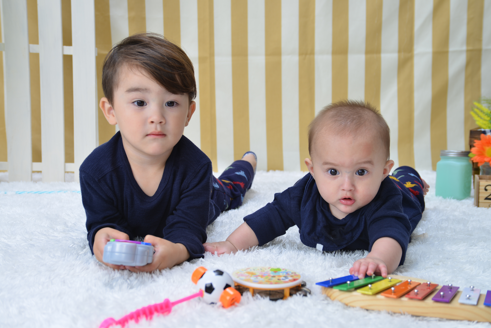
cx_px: 246
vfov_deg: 27.0
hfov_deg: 39.6
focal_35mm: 50
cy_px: 164
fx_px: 682
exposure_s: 1/200
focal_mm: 50
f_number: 5.6
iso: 125
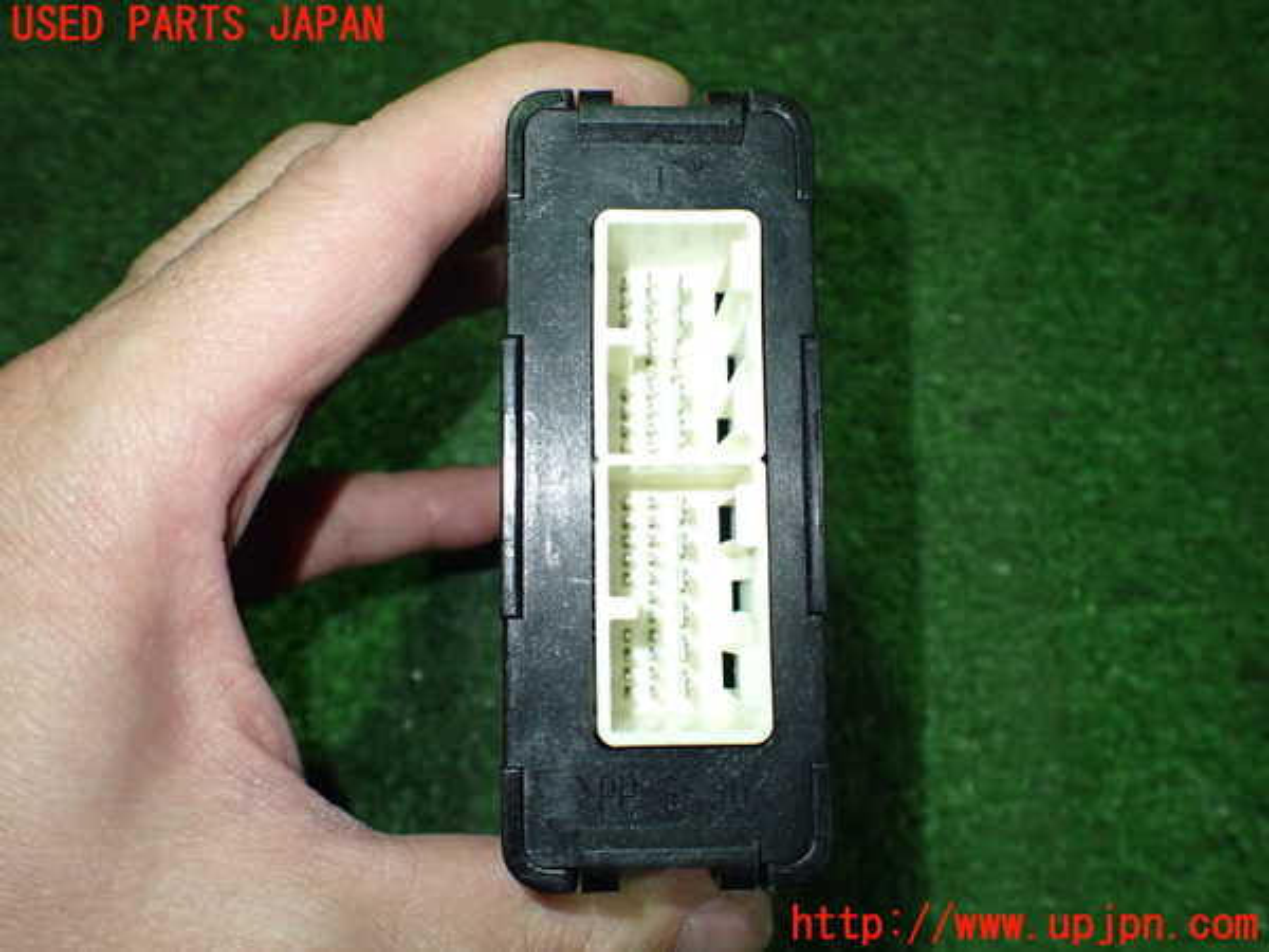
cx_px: 634
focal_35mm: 30
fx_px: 1100
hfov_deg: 60.0
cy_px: 476
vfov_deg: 46.8
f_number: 2.3
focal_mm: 5.4
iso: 640
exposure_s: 1/125
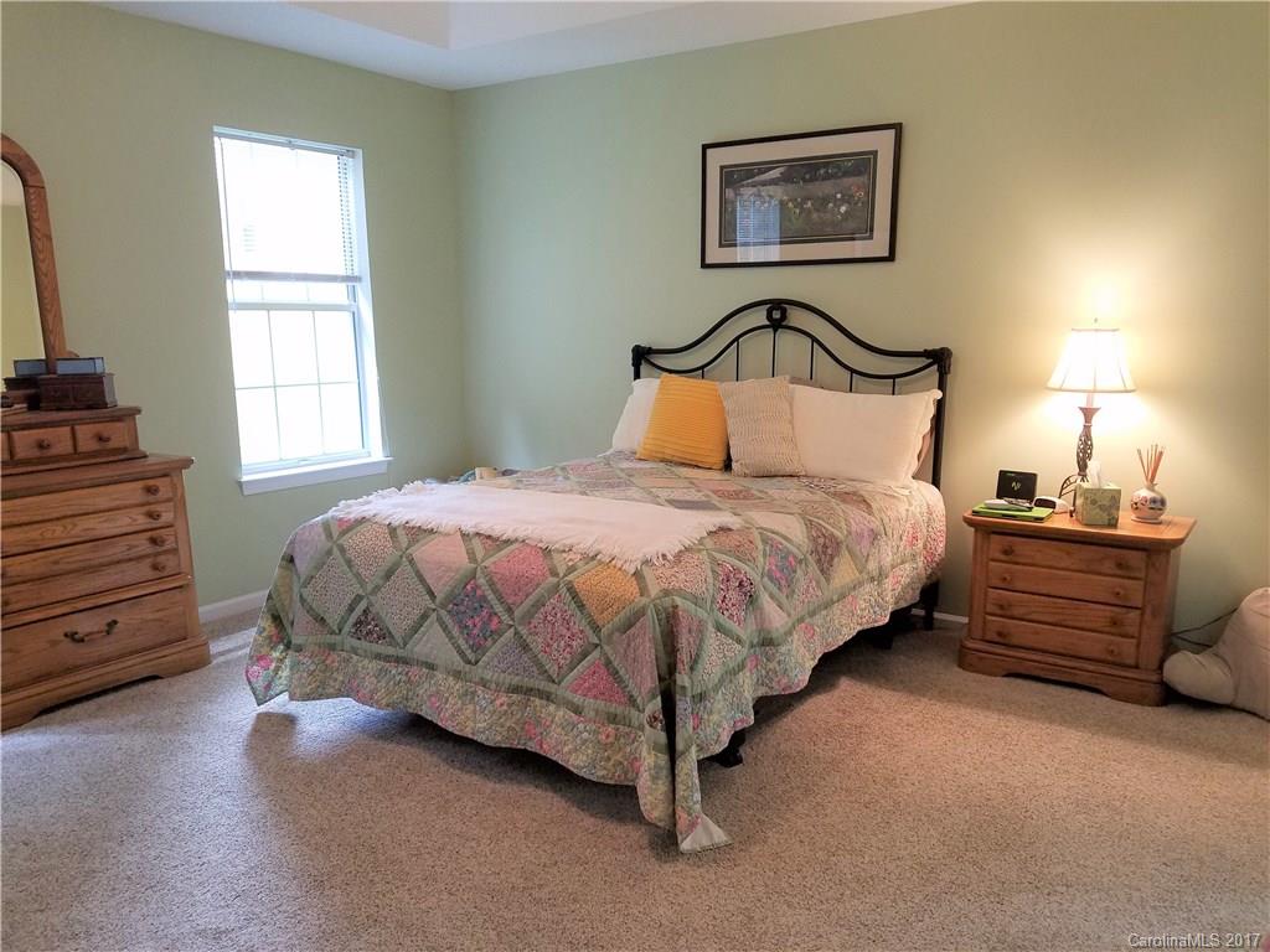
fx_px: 954
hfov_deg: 67.3
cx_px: 635
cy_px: 476
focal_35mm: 26
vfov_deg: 53.1
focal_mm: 4.2
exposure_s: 1/60
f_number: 1.7
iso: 160
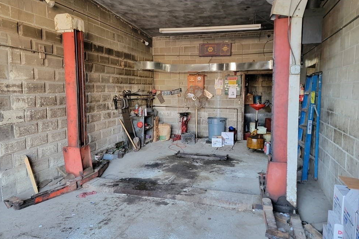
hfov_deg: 69.4
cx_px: 183
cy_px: 112
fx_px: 259
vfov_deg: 49.5
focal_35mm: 26
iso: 400
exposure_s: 1/40
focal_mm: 6.7
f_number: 1.8
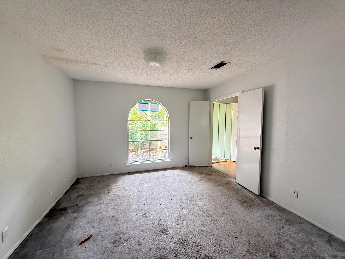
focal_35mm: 14
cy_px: 130
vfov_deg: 85.7
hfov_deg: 102.1
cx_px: 172
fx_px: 140
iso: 400
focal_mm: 2.22
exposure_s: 1/60
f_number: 2.2
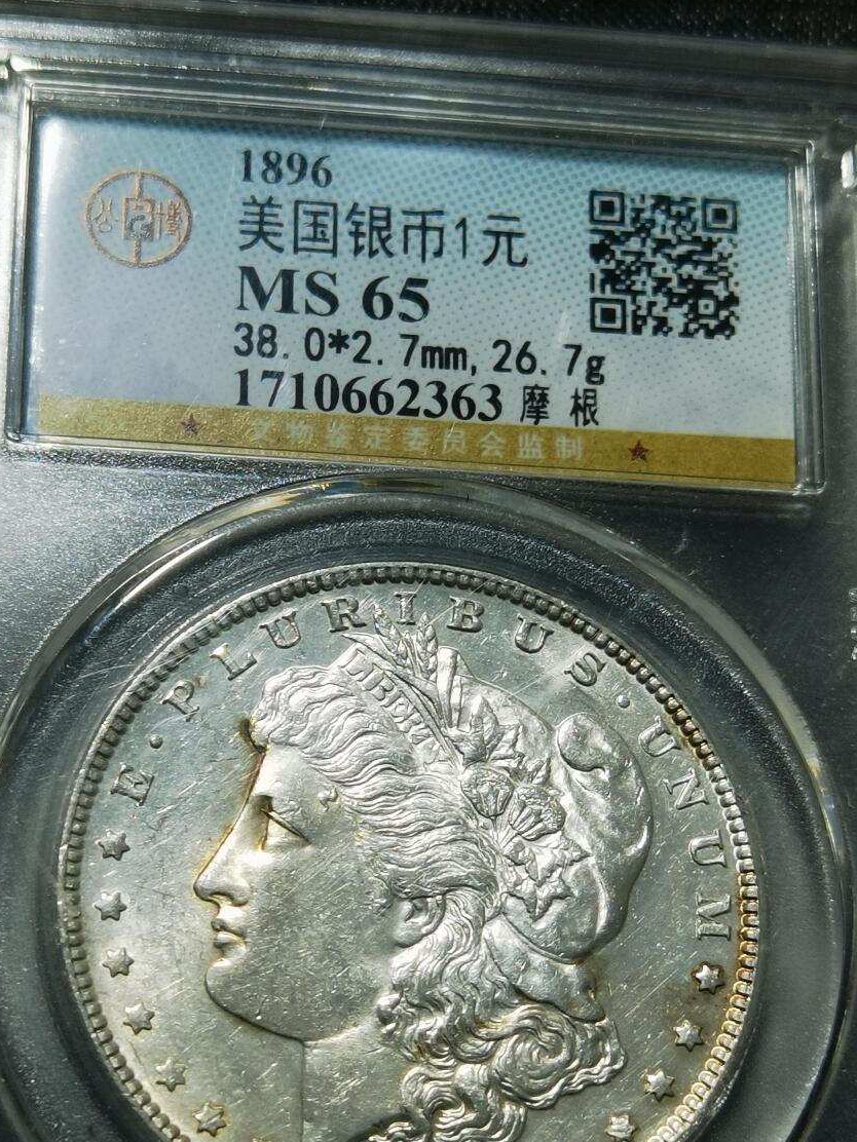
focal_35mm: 89
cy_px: 734
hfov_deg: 16.6
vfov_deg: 21.9
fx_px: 2938
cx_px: 401
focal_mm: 6.67
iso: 50
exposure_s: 1/112
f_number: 1.9
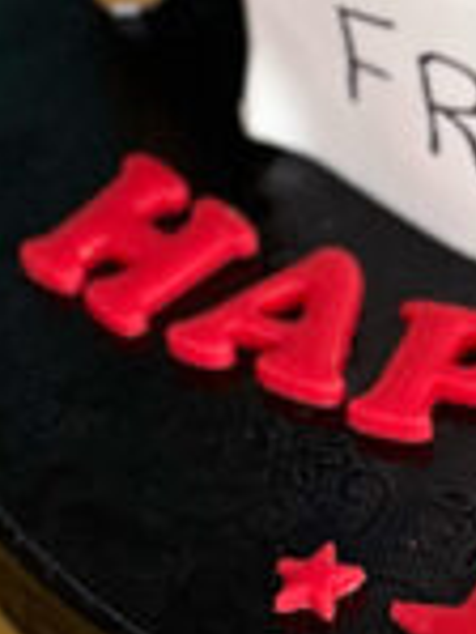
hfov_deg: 3.9
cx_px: 1001
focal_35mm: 382
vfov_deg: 5.1
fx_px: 6994
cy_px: -643
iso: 32
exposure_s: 1/121
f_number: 2.8
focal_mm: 9
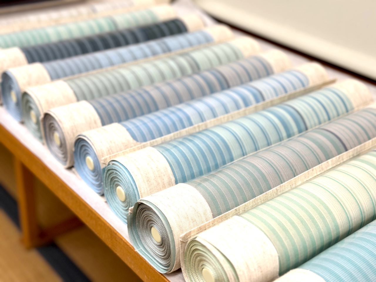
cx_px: 188
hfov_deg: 39.7
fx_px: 521
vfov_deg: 30.3
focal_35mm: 48
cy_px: 141
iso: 80
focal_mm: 6.86
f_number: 1.78
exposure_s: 1/50
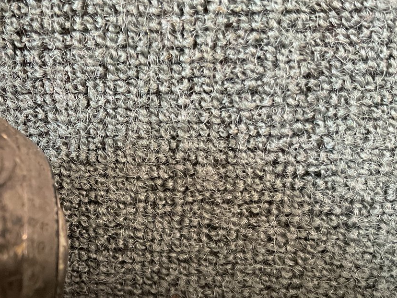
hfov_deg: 35.4
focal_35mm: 53
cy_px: 259
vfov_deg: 26.7
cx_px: 100
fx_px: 608
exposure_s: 1/60
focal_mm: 3
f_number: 1.8
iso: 200
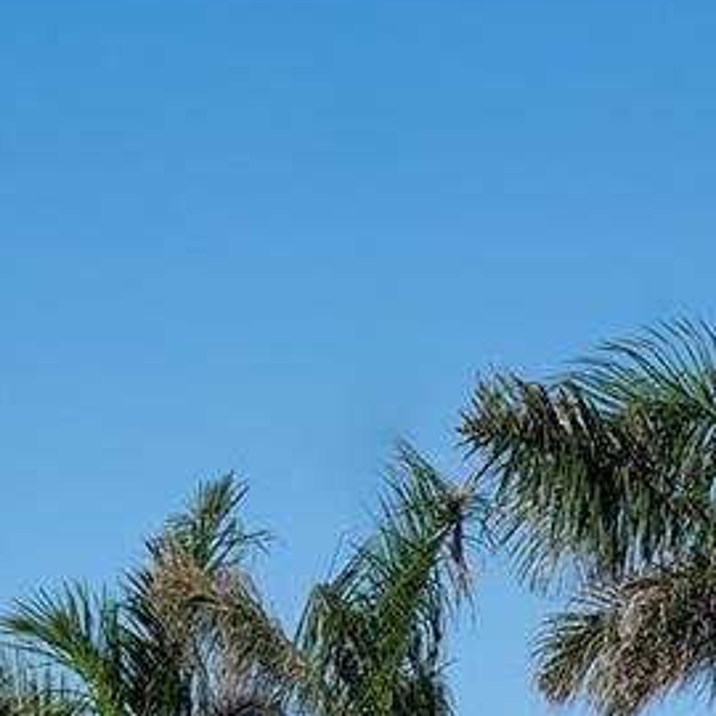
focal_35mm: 232
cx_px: -345
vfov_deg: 7.4
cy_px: 1204
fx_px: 5429
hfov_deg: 7.4
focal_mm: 46
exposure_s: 1/500
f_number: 8
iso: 100
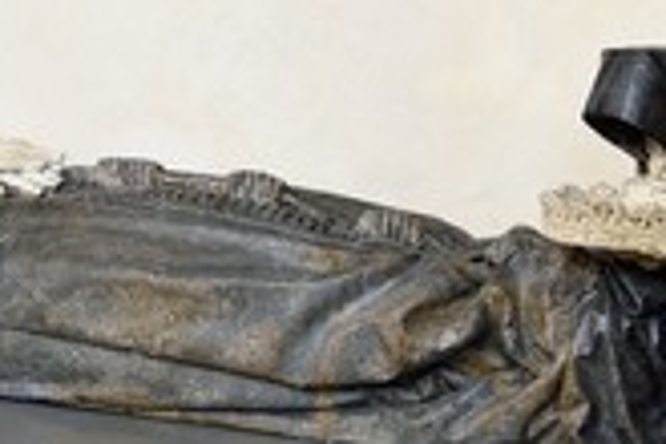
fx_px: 1794
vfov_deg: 14.1
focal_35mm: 97
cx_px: 222
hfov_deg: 21.0
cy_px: 165
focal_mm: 38
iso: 800
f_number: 7.1
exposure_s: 1/25
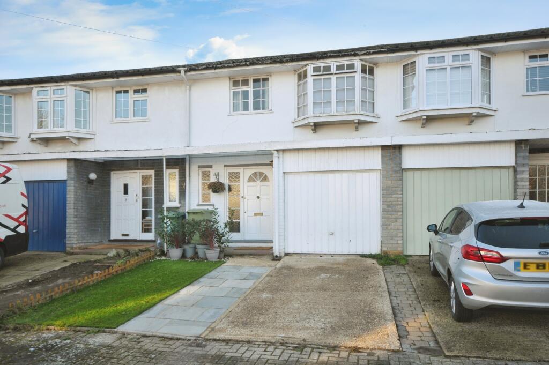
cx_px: 274
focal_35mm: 27
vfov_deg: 47.9
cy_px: 182
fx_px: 411
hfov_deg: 67.4
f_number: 6.3
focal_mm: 18
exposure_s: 1/125
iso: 200
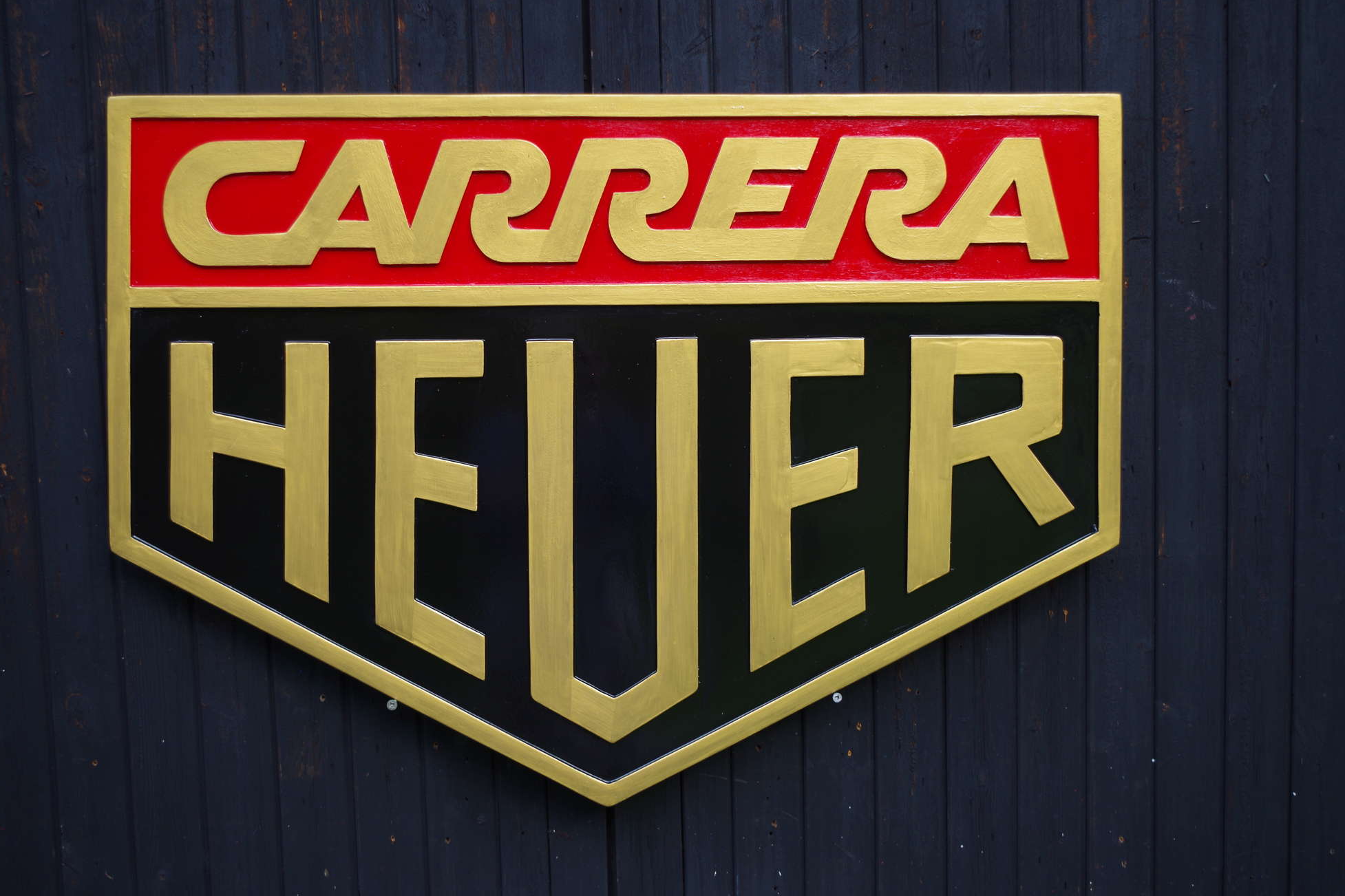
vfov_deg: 28.6
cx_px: 661
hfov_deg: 41.9
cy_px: 444
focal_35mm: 47
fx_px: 1756
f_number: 4
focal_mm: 30.63
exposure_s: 1/125
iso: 100
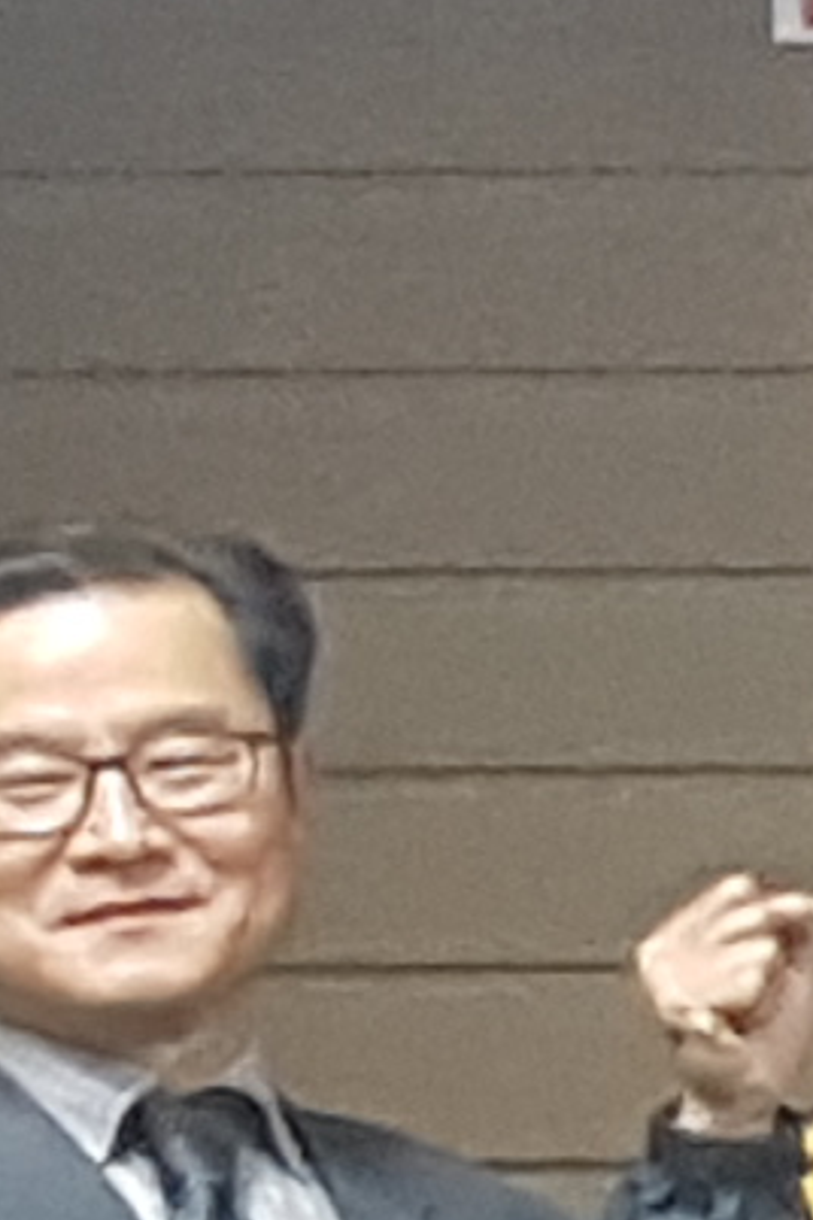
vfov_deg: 7.6
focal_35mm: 271
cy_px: 938
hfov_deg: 3.9
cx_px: 5315
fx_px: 9179
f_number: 1.7
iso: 160
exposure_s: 1/24
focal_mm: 4.2
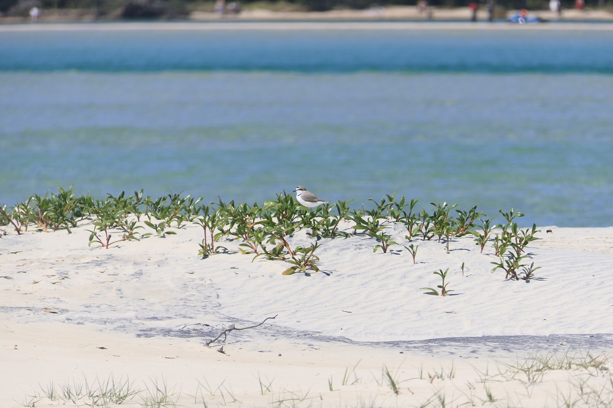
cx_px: 306
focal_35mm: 480
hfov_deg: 4.3
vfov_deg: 2.9
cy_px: 204
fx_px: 8170
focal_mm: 176
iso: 125
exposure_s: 1/1000
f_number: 4.5
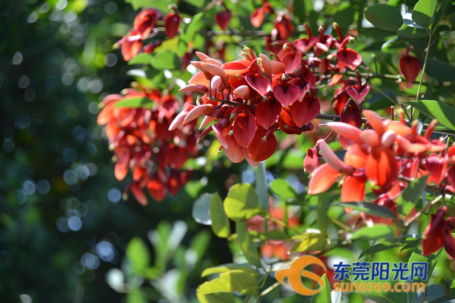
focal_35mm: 135
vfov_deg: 10.2
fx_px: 1706
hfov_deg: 15.2
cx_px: 228
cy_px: 152
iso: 450
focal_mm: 135
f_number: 5.6
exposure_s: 1/800
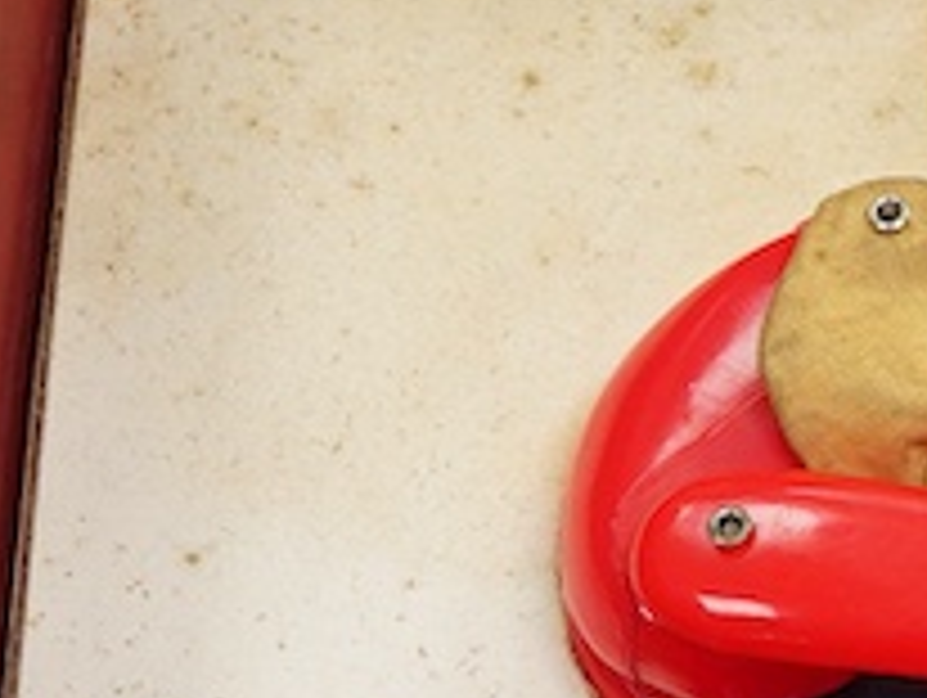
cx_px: 1080
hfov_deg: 10.3
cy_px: 666
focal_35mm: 189
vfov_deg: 7.8
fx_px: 5067
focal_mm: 30
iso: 1250
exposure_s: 1/125
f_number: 10
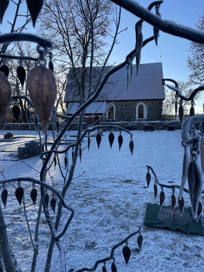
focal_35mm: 26
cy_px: 136
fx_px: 204
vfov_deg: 67.3
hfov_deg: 53.1
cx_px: 102
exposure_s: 1/1575
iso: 32
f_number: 1.6
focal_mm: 4.2
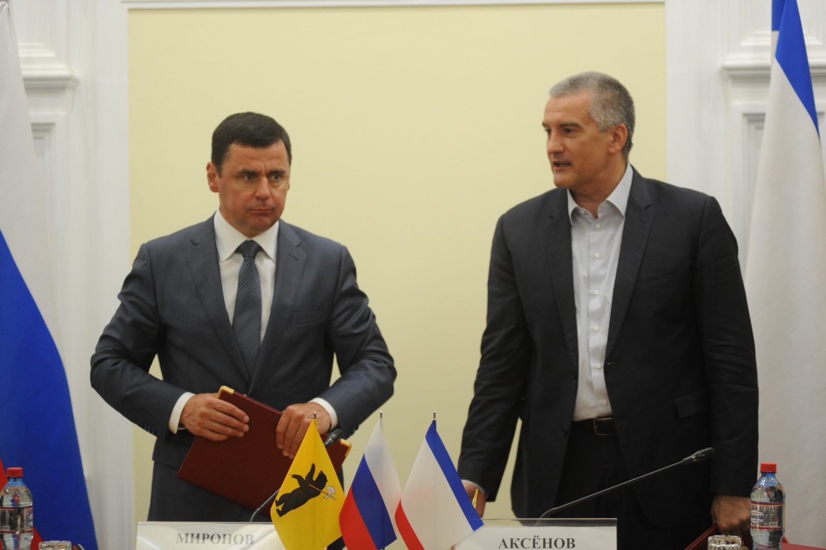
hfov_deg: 25.4
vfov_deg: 17.0
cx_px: 413
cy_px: 275
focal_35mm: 80
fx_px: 1834
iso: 2000
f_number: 2.8
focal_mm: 80
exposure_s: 1/200
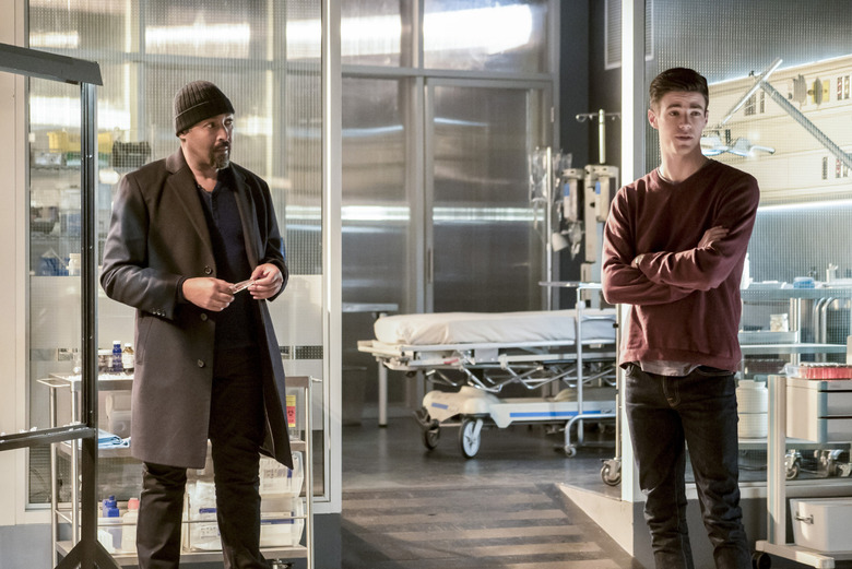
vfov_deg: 15.4
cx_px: 426
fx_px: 2107
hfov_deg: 22.9
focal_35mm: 89
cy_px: 284
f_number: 4
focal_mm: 89
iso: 8000
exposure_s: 1/250
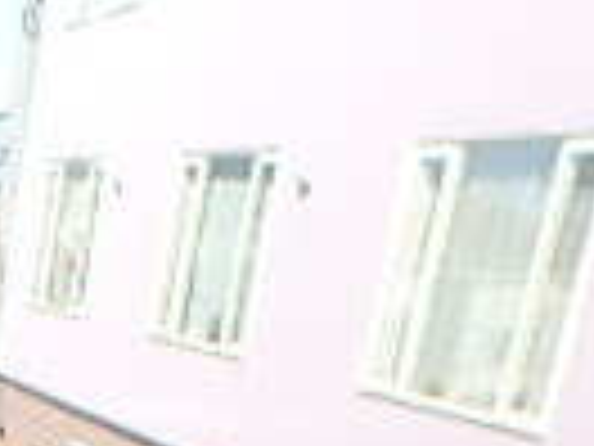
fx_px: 1750
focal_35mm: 102
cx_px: -590
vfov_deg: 12.1
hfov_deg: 15.5
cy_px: 1005
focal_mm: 3.7
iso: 125
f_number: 3.5
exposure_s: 1/500
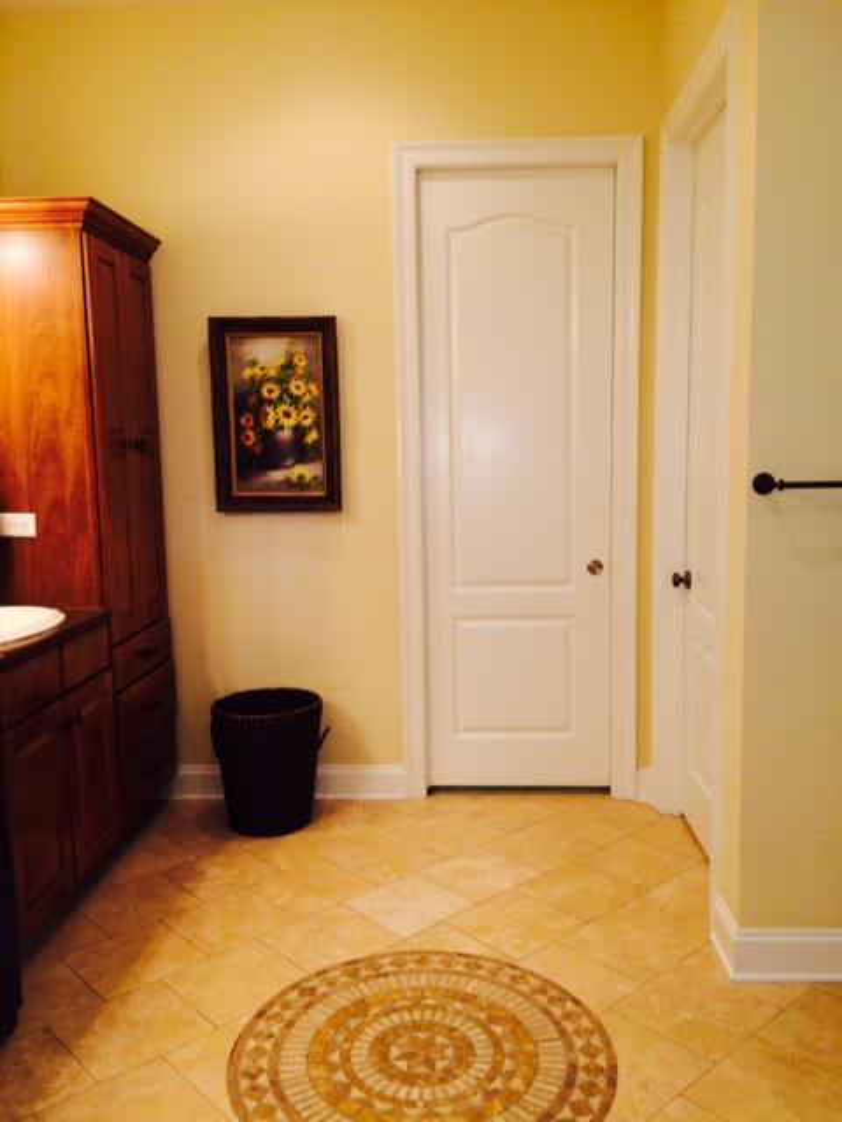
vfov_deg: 61.7
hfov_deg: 48.2
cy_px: 561
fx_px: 941
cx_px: 421
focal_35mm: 29
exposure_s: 1/30
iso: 64
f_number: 2.2
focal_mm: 4.15
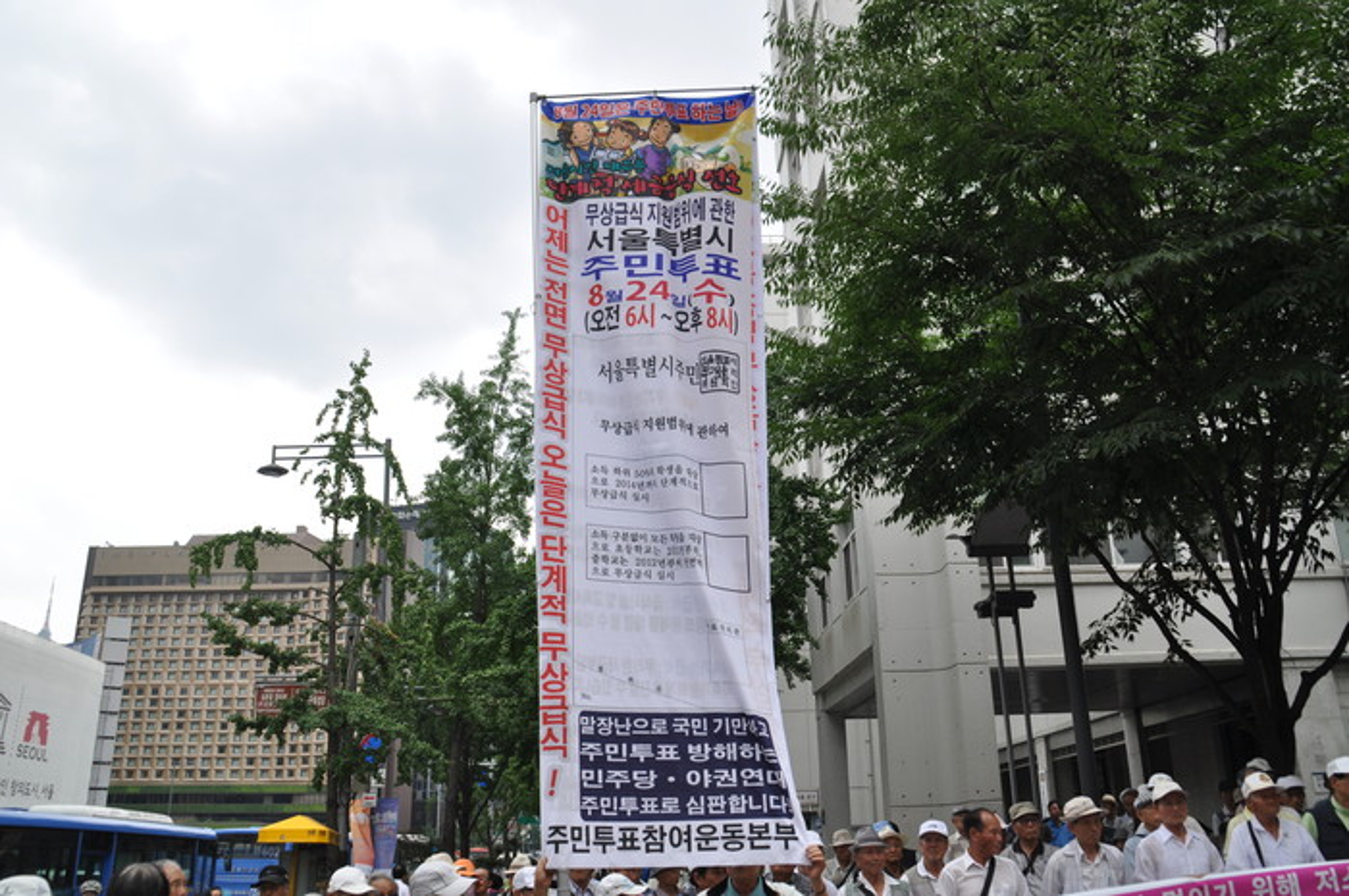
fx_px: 1011
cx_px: 674
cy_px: 448
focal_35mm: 27
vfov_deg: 47.8
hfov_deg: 67.4
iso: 200
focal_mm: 18
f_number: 8
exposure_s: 1/250
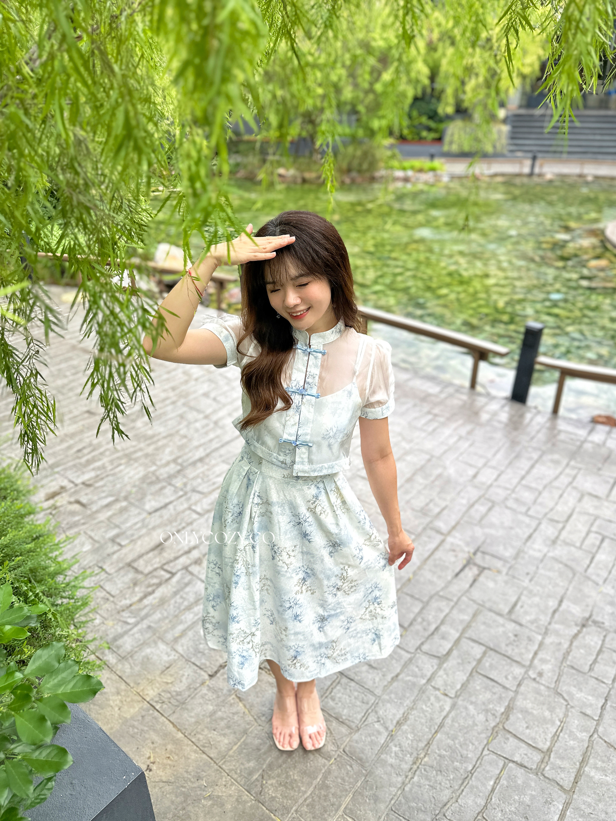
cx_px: 308
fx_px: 569
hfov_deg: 56.8
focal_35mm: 24
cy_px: 410
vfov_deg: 71.6
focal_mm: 6.86
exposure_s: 1/910
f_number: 1.78
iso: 80
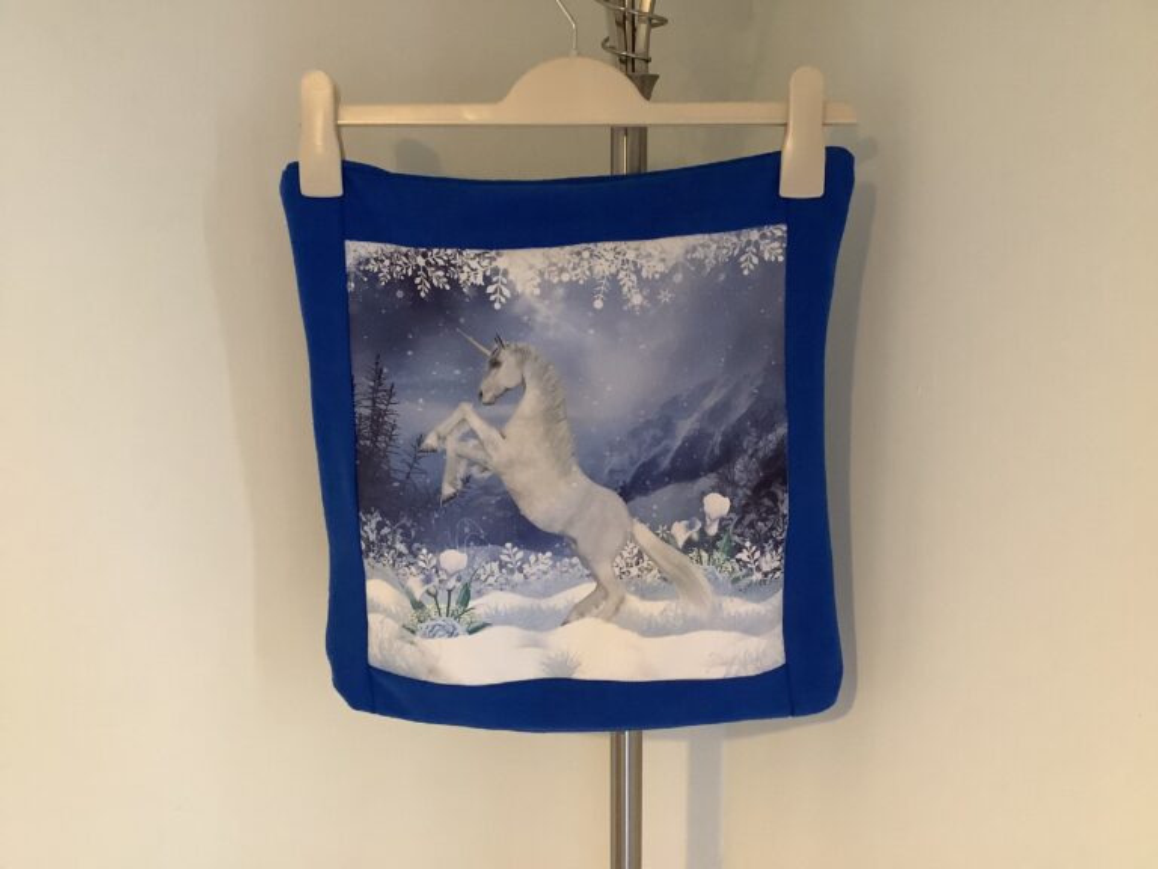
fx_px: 1037
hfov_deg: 58.4
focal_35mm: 31
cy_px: 434
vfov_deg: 45.4
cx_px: 579
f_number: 2.4
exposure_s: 1/40
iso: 320
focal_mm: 3.3
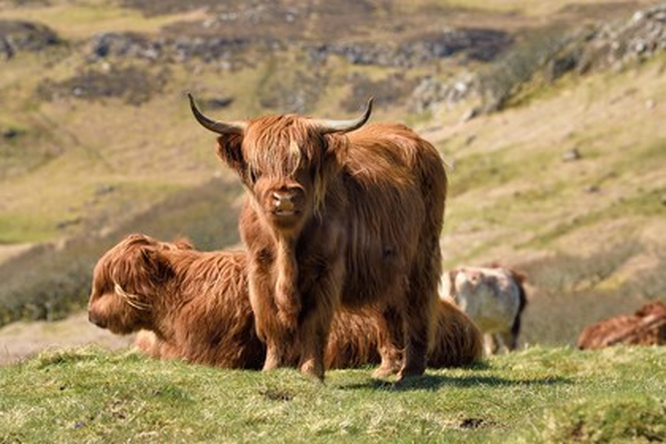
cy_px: 222
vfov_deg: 6.9
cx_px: 333
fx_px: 3700
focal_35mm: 200
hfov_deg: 10.3
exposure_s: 1/320
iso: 200
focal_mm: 200
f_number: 7.1
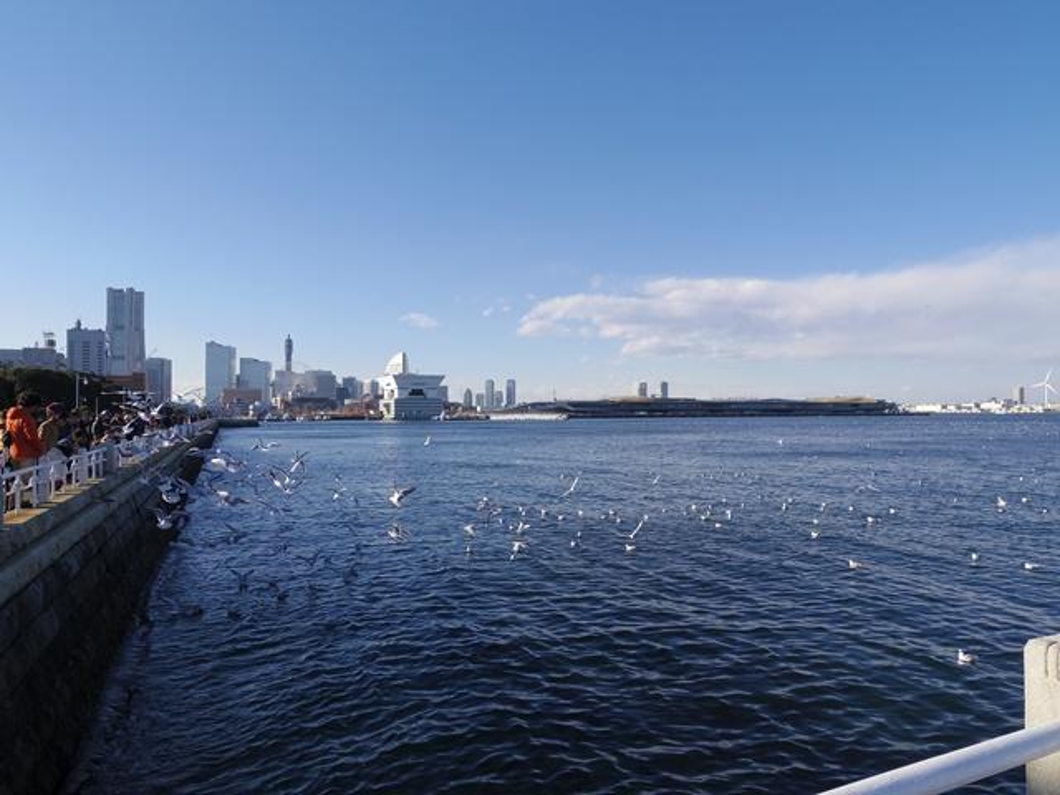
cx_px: 530
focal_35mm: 23
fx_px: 704
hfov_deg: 73.9
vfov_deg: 58.9
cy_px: 398
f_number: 4
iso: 100
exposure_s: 1/500
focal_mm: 5
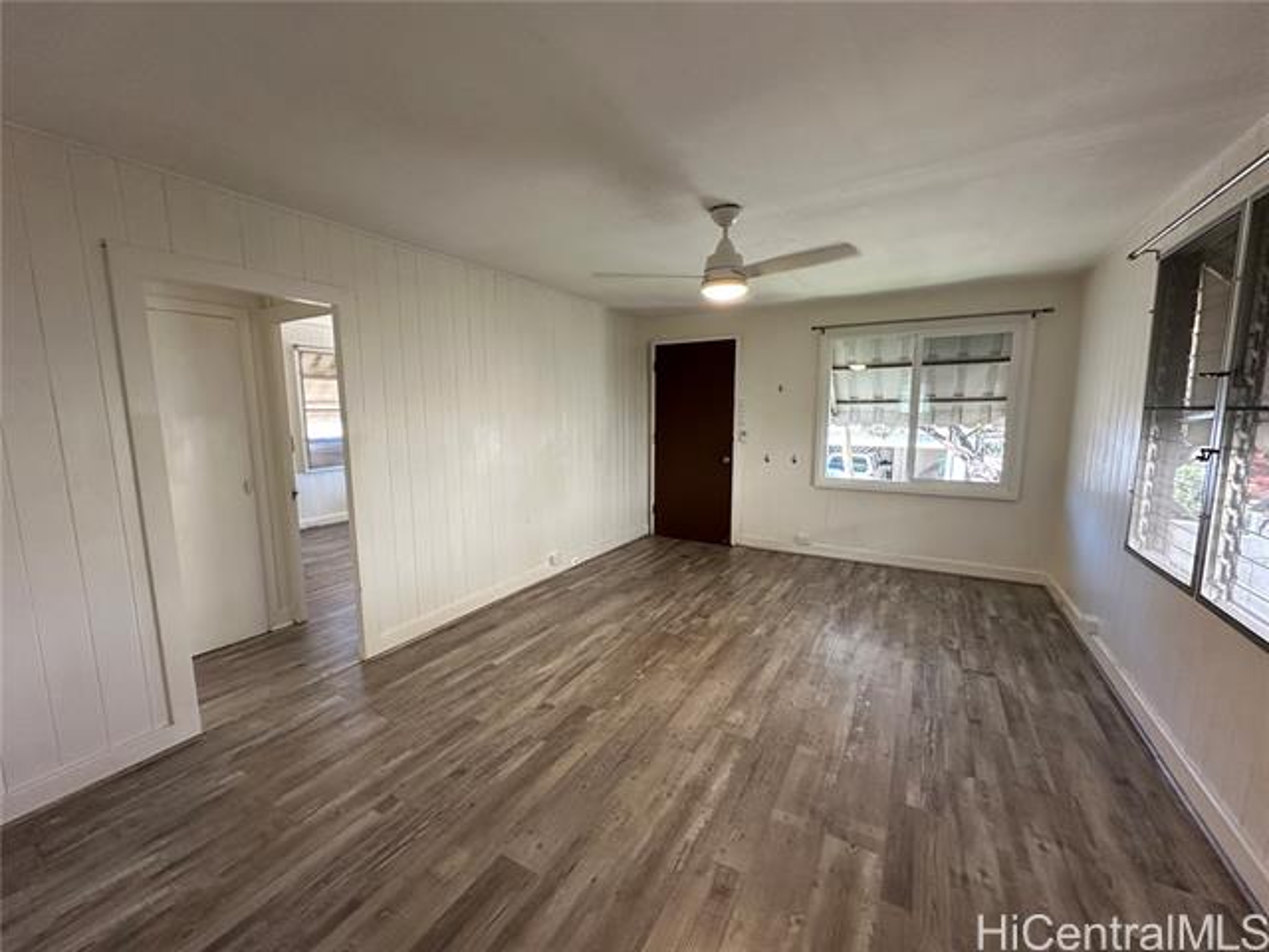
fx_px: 513
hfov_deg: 102.1
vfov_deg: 85.7
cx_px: 634
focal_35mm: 14
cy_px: 476
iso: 200
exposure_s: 1/120
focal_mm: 2.22
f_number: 2.2
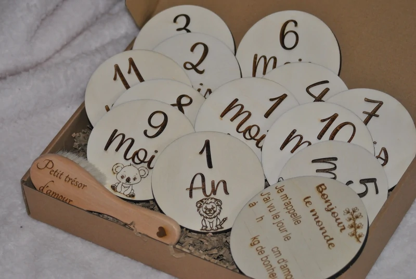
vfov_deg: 10.7
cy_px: 140
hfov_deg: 15.9
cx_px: 208
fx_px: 1493
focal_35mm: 129
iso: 200
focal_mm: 86
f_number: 4.2
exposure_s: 1/60
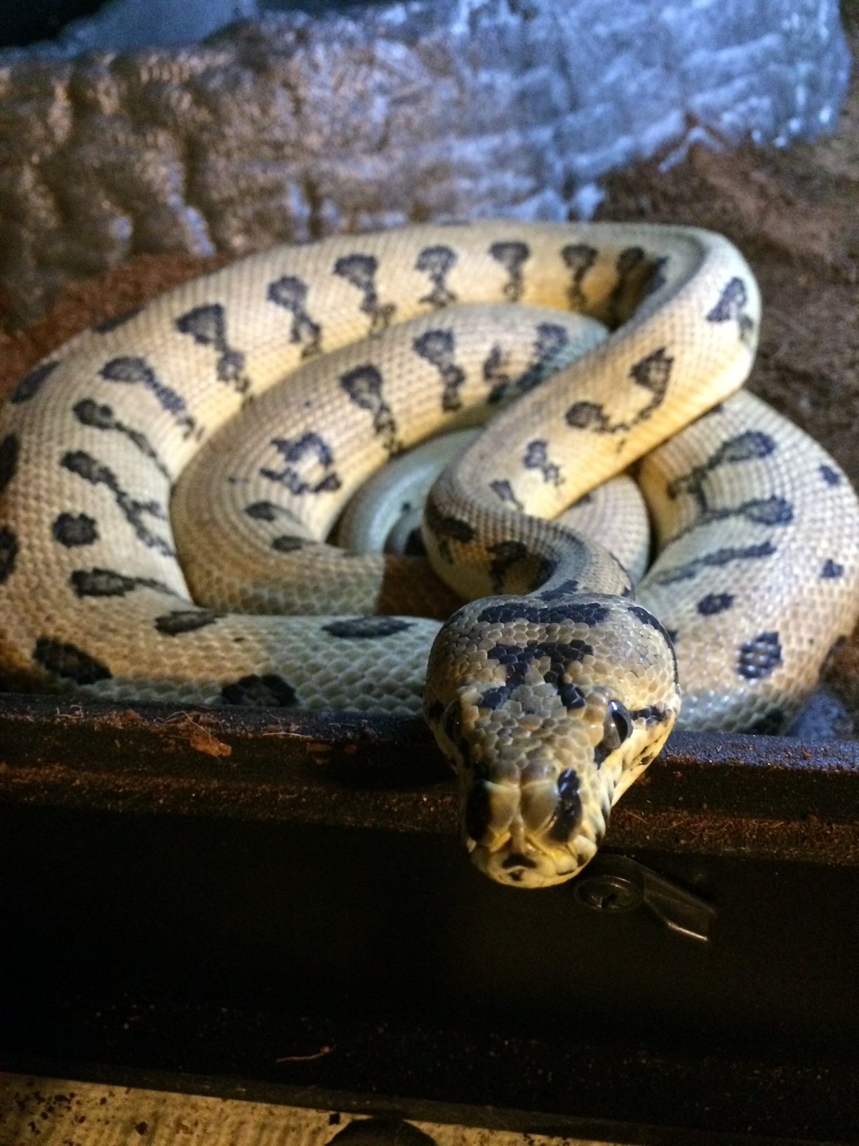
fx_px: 960
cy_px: 573
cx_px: 430
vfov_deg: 61.7
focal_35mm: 29
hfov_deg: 48.2
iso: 500
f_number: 2.2
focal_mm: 4.15
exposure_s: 1/15
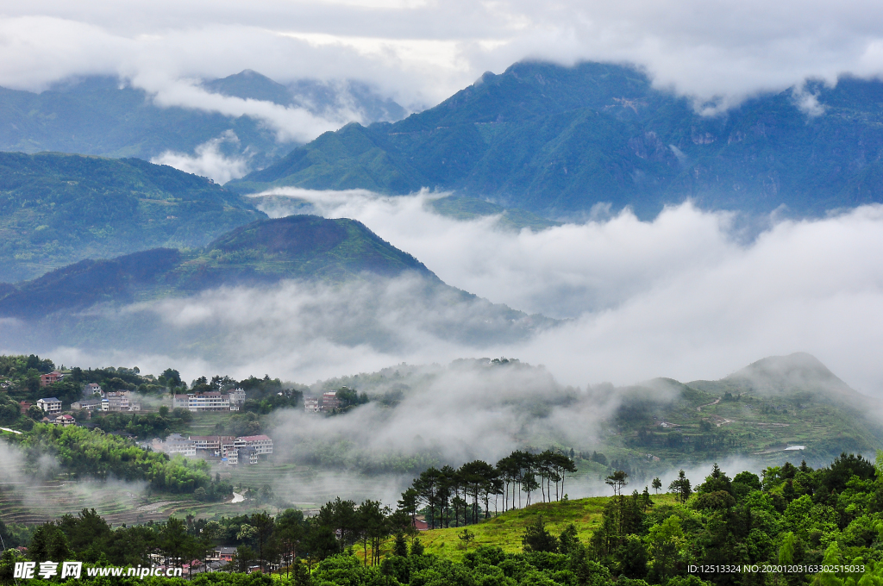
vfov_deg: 13.0
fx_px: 2572
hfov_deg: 19.5
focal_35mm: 105
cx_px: 442
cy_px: 293
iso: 200
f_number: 8
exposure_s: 1/25
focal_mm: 70
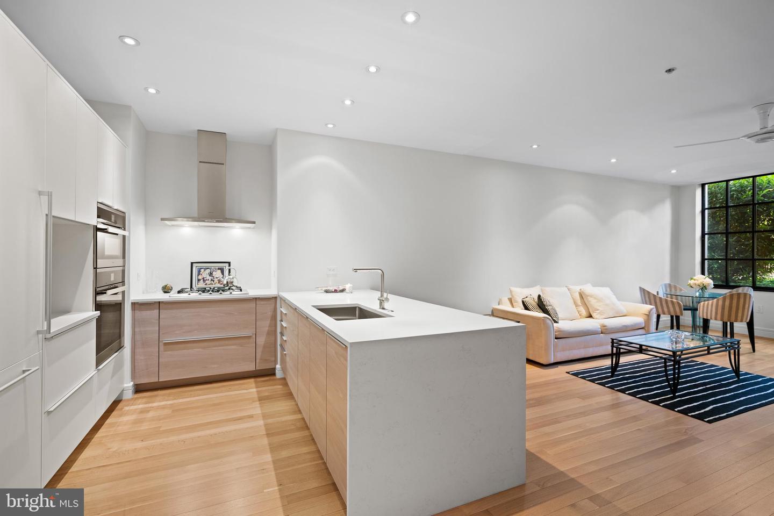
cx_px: 387
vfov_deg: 73.7
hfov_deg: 96.7
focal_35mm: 16
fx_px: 344
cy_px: 258
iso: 640
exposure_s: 1/4
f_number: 4
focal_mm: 16
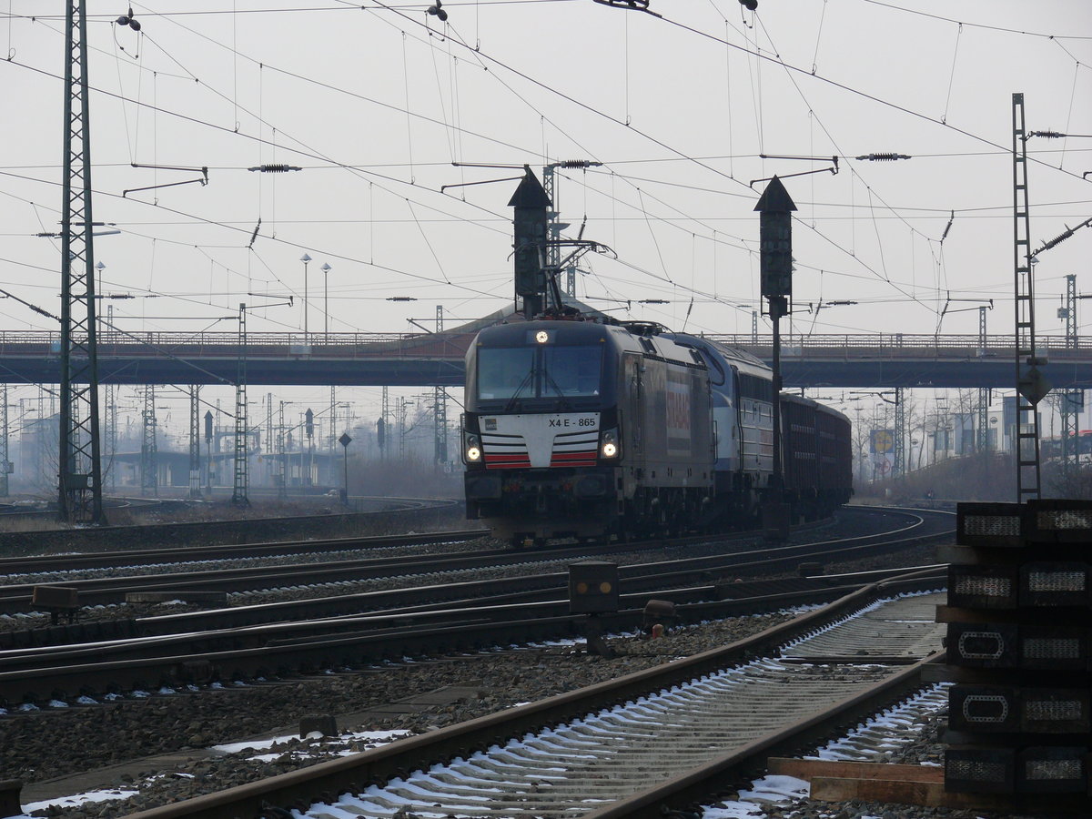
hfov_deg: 10.6
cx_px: 546
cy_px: 410
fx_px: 5868
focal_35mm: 186
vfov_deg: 8.0
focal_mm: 39.3
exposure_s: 1/250
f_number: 5.6
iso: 100
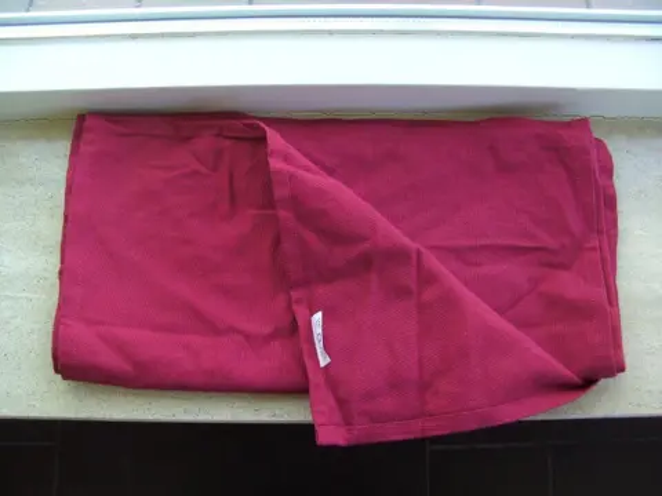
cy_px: 248
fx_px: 708
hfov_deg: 50.1
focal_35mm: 37
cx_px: 331
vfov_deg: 38.7
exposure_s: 1/55
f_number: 2.8
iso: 100
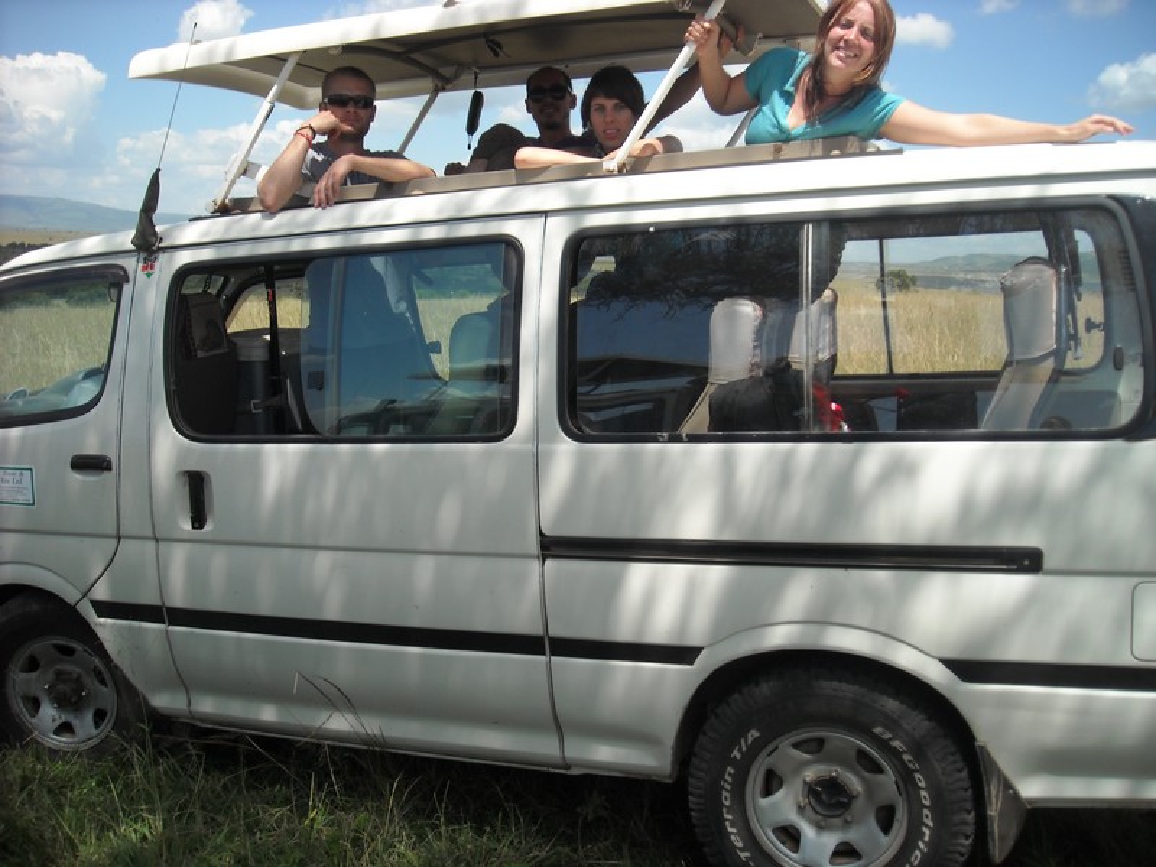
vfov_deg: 40.7
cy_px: 434
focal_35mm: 35
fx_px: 1169
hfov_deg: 52.6
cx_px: 578
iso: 70
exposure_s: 1/250
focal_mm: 5.7
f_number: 5.6
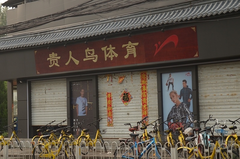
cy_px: 80
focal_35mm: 82
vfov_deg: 16.5
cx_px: 120
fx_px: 549
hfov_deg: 24.7
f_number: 5
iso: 250
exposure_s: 1/640
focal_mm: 55
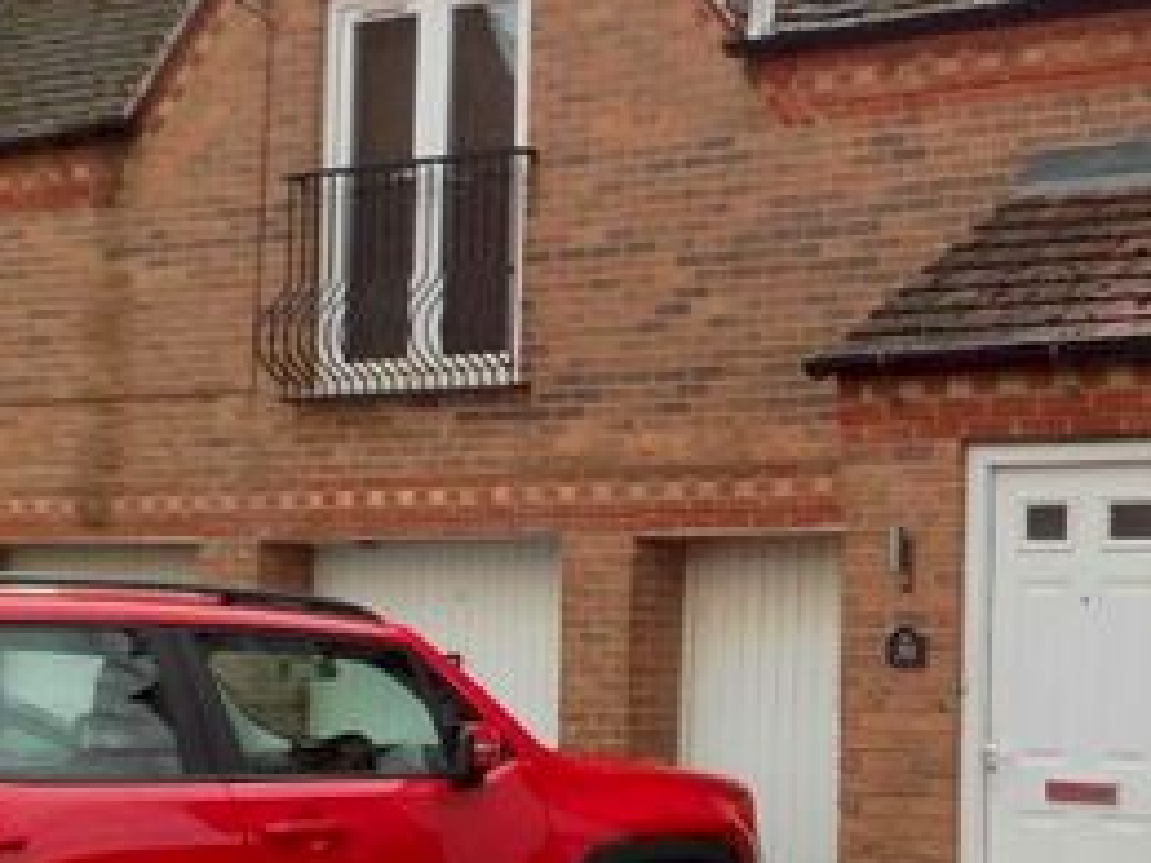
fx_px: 2062
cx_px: 1496
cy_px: 626
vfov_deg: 23.5
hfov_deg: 26.5
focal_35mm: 62
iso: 80
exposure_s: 1/400
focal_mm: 4
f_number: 3.1
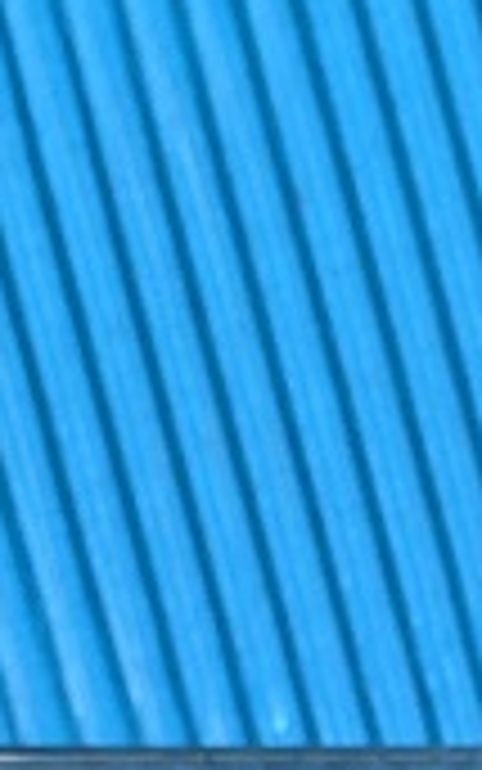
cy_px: 1150
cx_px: 372
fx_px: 2730
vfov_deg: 14.9
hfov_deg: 10.1
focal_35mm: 130
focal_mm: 4.25
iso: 160
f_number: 1.8
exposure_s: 1/60
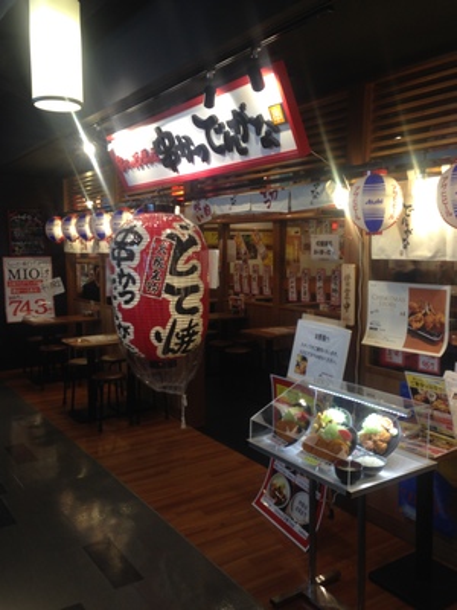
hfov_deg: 42.9
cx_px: 228
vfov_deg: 55.4
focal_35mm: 33
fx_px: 581
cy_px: 305
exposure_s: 1/20
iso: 64
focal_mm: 4.12
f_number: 2.4
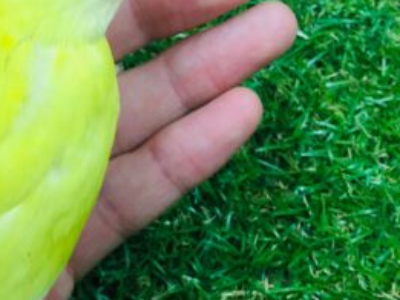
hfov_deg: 26.2
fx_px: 821
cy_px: 84
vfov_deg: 20.6
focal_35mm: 71
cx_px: 20
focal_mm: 4.15
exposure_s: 1/30
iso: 50
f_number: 2.2
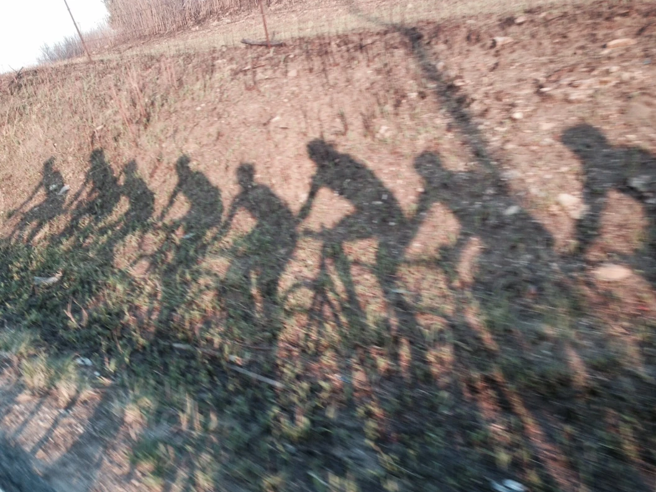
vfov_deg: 35.8
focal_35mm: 40
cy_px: 296
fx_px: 758
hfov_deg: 46.8
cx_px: 303
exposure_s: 1/131
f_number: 2.4
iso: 50
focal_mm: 4.12
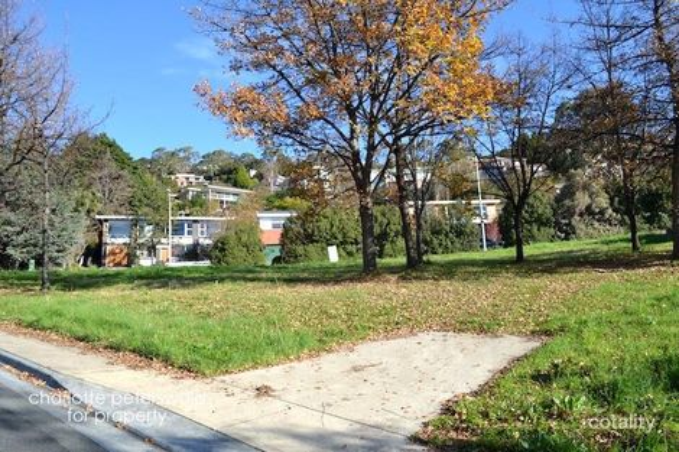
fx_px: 509
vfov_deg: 47.9
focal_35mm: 27
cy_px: 226
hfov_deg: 67.4
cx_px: 340
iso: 100
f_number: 6.3
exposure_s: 1/160
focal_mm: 18
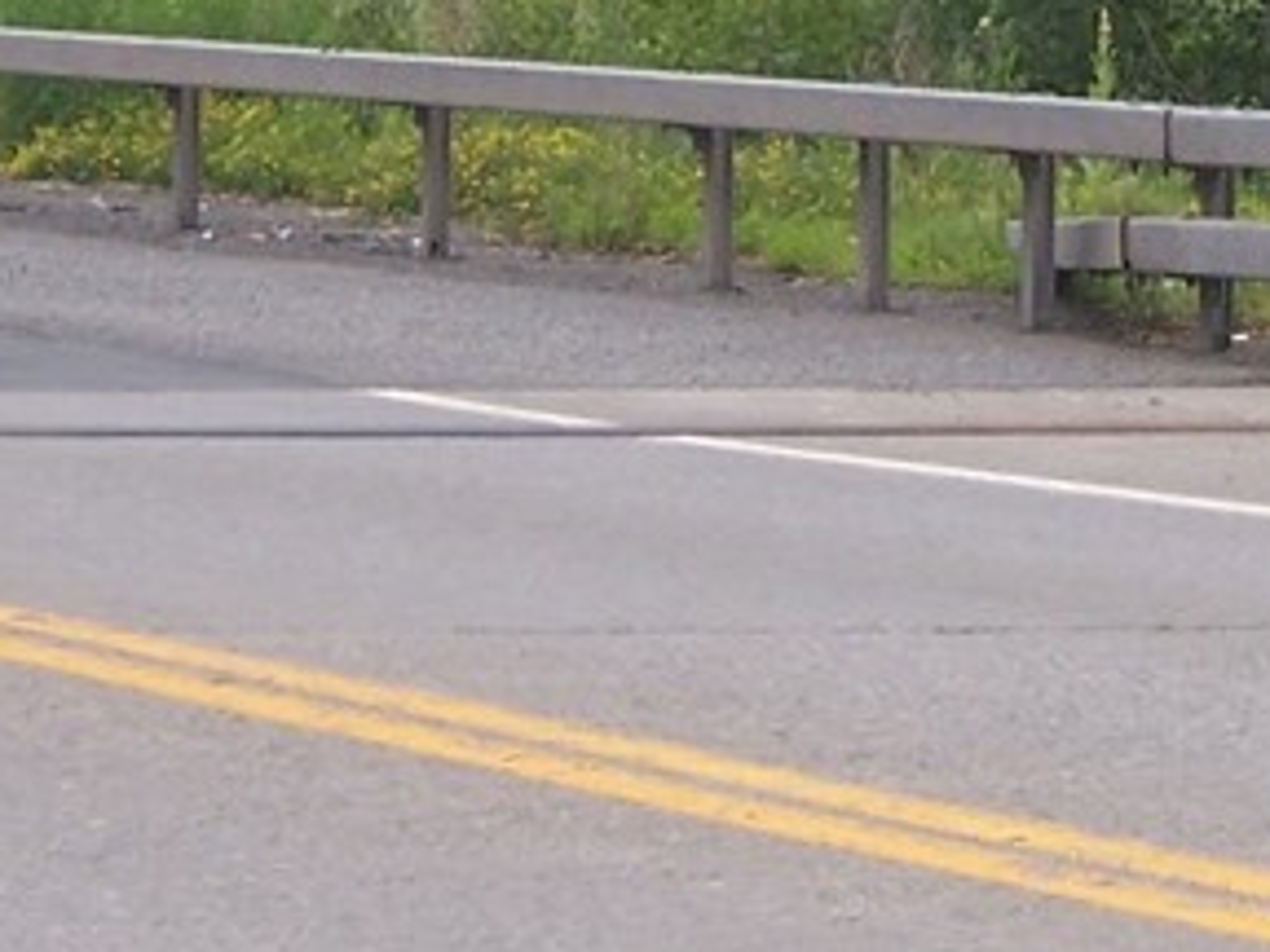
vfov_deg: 6.9
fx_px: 7815
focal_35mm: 213
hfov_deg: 9.3
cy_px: -383
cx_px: 1050
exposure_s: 1/500
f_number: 4.8
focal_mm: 10
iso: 80
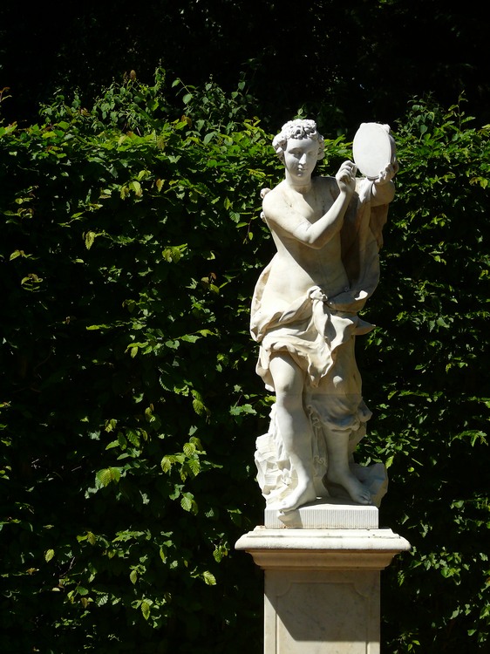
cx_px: 245
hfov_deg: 12.0
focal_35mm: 123
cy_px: 327
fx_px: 2323
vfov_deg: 16.0
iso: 100
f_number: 4.5
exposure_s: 1/250
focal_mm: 26
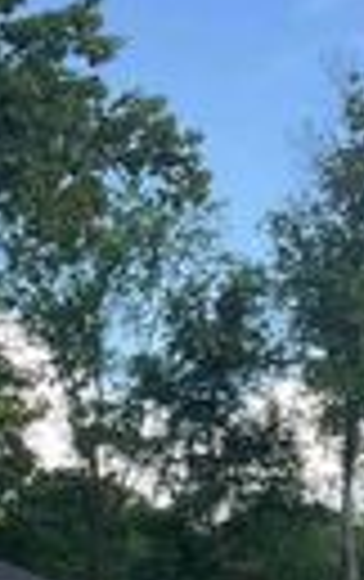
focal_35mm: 119
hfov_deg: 9.2
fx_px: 1883
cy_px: 726
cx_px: -679
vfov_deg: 16.6
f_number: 1.8
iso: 25
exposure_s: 1/495
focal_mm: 3
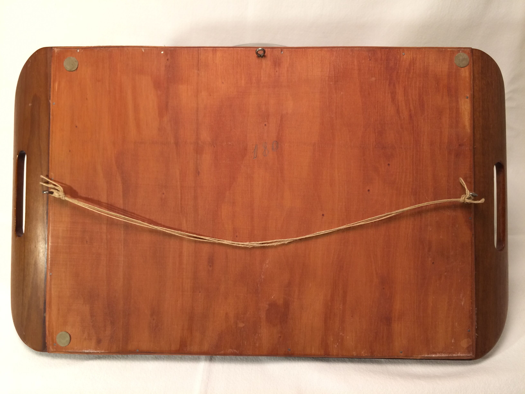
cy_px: 197
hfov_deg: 61.7
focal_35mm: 29
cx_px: 262
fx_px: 440
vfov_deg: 48.2
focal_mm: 4.15
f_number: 2.2
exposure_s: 1/33
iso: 125
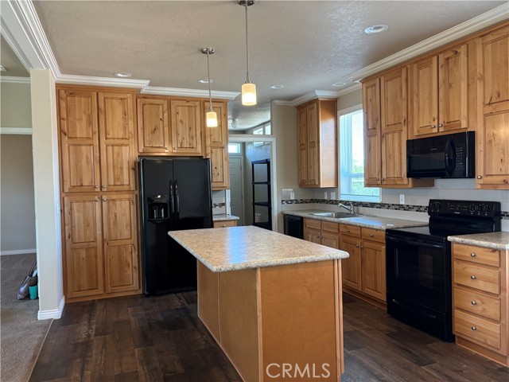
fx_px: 382
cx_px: 254
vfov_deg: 53.1
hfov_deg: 67.3
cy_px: 191
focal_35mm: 26
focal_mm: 5.96
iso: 125
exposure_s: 1/60
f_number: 1.6
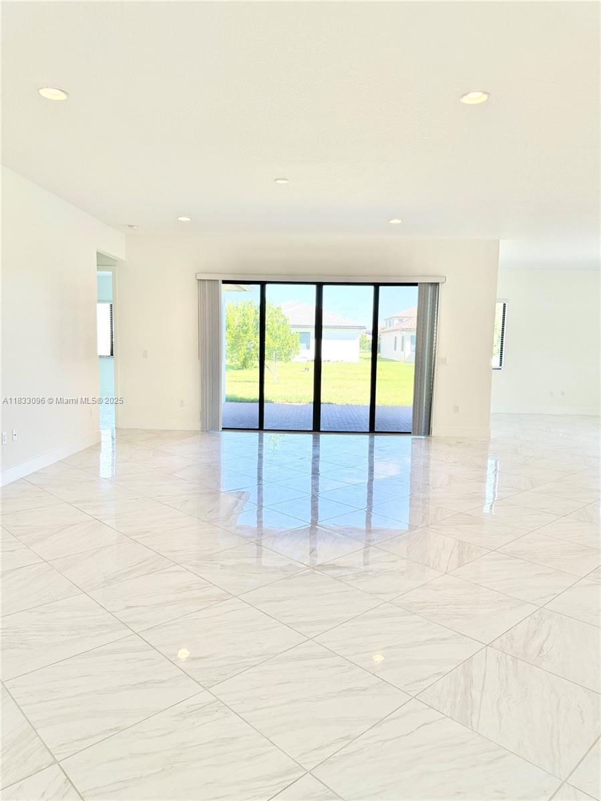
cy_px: 400
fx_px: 556
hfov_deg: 56.8
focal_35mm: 24
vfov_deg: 71.6
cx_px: 300
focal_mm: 6.76
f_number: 1.78
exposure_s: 1/211
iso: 64
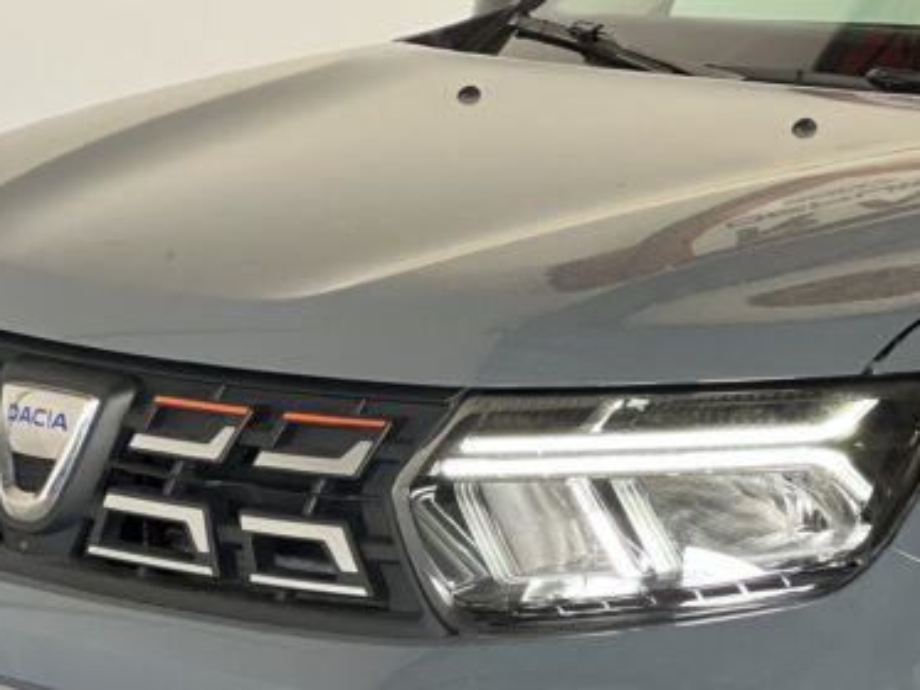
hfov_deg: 11.9
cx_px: 735
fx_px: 4387
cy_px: 700
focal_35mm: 165
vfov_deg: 8.9
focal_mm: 9
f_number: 2.8
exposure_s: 1/39
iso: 400
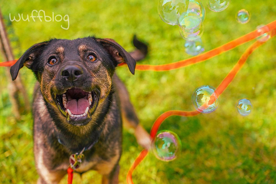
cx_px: 138
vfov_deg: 18.2
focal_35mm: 75
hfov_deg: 27.0
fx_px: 575
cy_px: 92
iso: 640
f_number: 4
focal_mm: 75
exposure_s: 1/2000
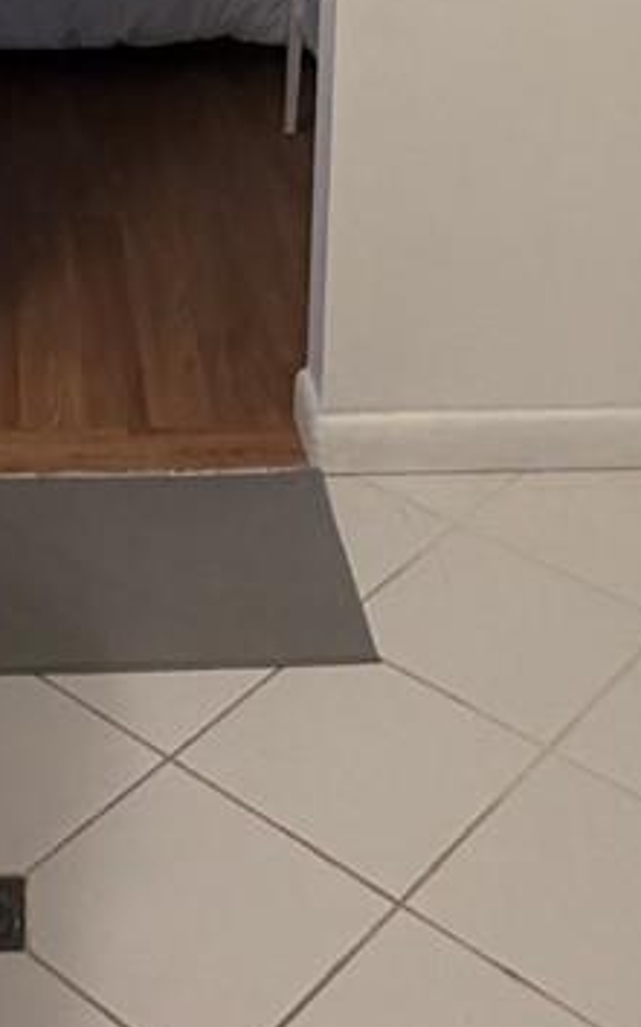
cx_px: 58
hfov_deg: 19.1
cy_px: -136
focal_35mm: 67
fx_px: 1874
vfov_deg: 27.7
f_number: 2.2
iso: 250
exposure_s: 1/120
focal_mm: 2.22
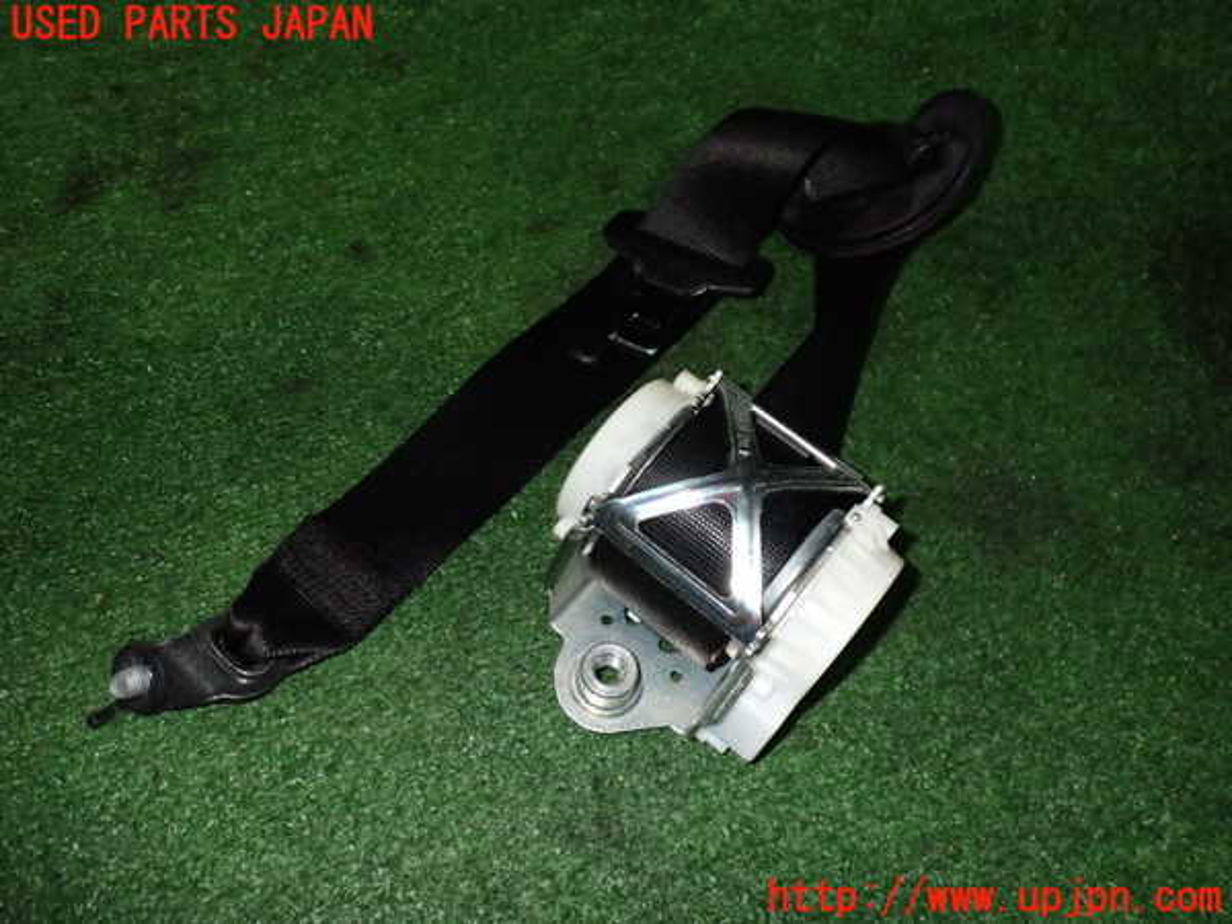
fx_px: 1068
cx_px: 616
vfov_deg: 46.8
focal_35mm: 30
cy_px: 462
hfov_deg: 60.0
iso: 500
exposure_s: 1/30
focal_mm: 5.4
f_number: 6.3
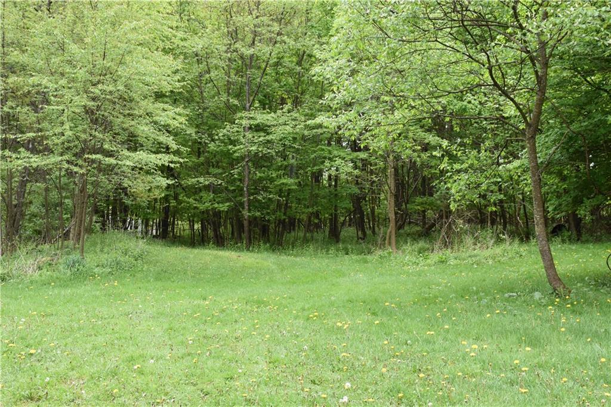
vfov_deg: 28.1
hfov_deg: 41.1
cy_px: 204
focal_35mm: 48
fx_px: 814
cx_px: 306
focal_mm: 32
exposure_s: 1/250
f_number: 8
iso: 800
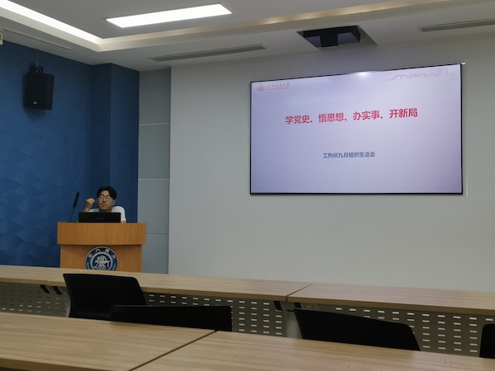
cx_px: 248
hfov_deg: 45.8
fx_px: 586
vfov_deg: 35.1
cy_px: 186
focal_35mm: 41
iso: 80
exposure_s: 1/100
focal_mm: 4.75
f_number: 1.8
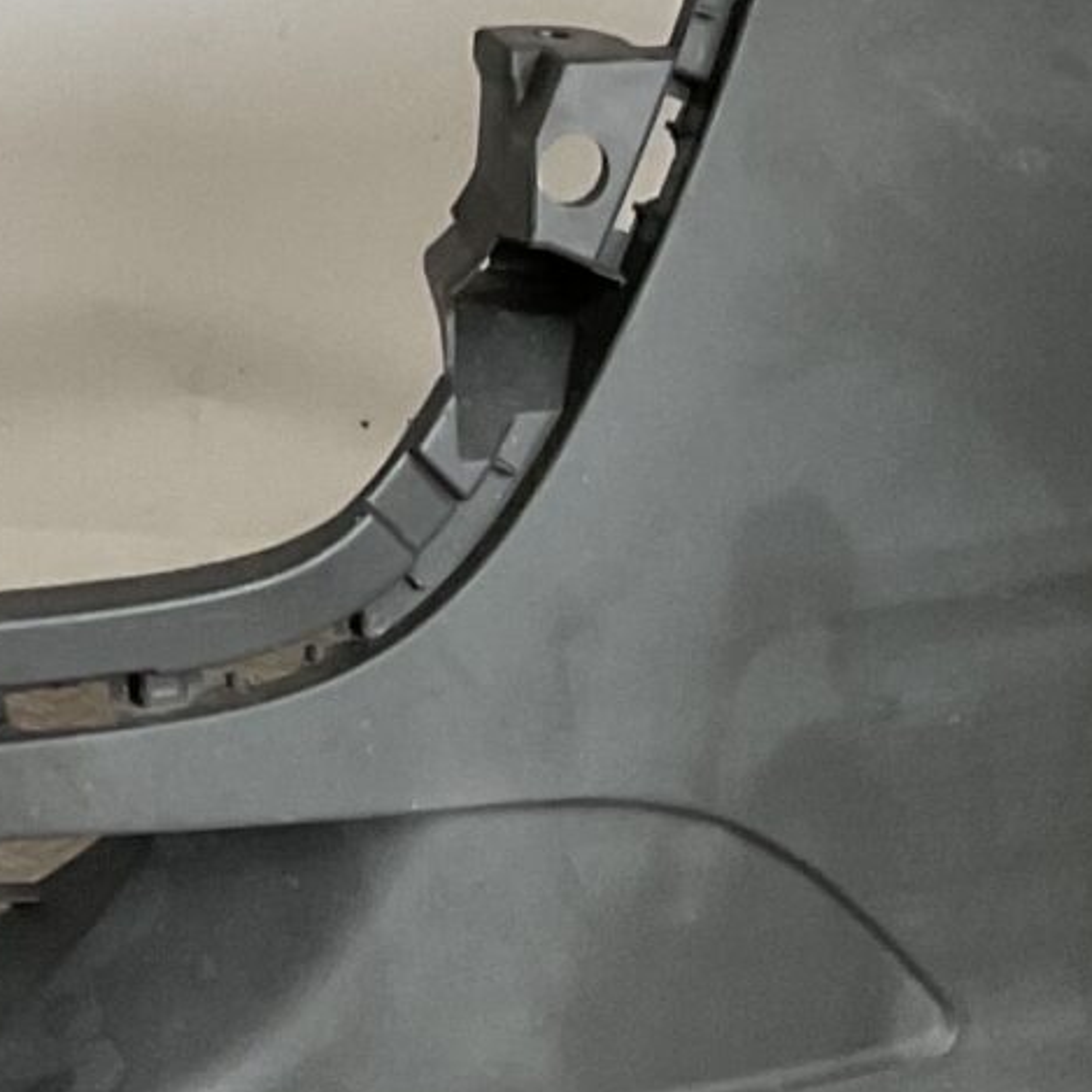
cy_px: -5
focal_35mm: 140
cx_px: -1041
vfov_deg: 12.3
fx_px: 4997
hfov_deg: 11.3
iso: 64
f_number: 1.8
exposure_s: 1/100
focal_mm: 3
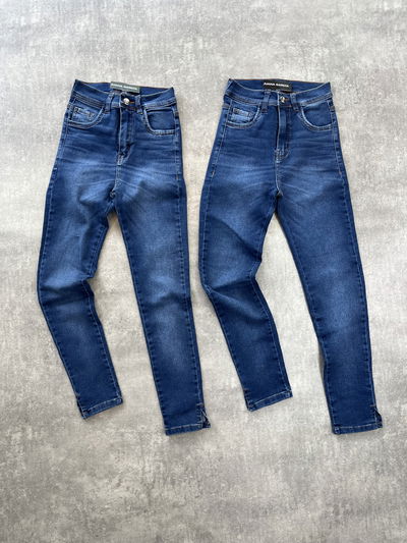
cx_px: 204
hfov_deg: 53.1
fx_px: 407
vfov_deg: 67.3
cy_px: 272
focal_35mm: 26
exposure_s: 1/122
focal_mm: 5.1
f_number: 1.6
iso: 64
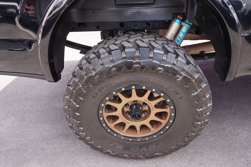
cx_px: 126
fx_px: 167
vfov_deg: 53.1
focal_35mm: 24
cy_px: 84
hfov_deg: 73.8
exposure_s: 1/160
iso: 200
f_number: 4.5
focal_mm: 16
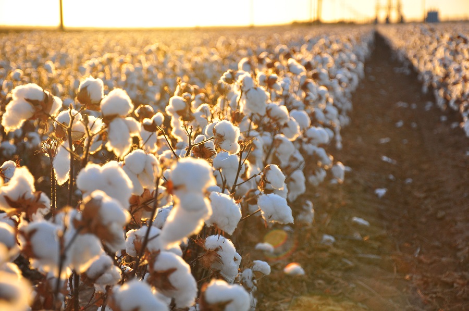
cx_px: 234
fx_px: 1210
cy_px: 156
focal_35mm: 93
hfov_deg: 21.9
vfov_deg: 14.7
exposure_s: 1/250
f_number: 5.3
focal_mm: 62
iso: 200
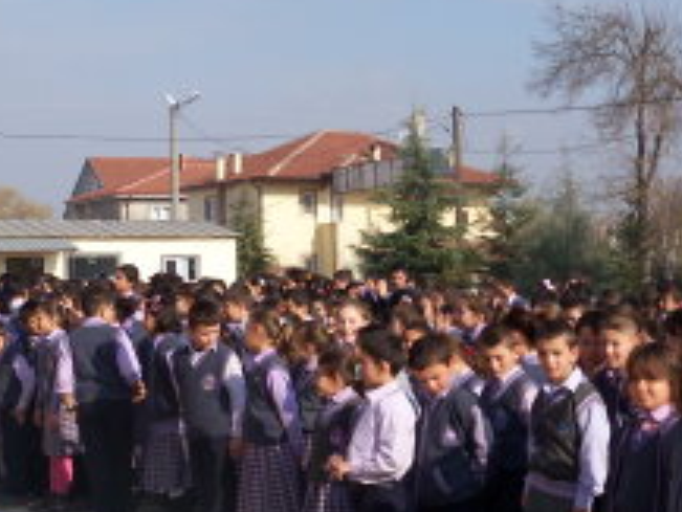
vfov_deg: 18.8
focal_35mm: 78
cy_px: 397
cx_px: 412
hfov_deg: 25.0
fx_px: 1538
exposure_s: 1/640
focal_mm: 6.2
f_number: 3.5
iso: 64
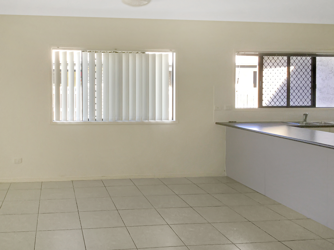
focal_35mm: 31
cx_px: 167
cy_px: 125
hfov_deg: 58.4
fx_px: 299
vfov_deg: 45.4
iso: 25
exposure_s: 1/33
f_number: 2.4
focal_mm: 3.3
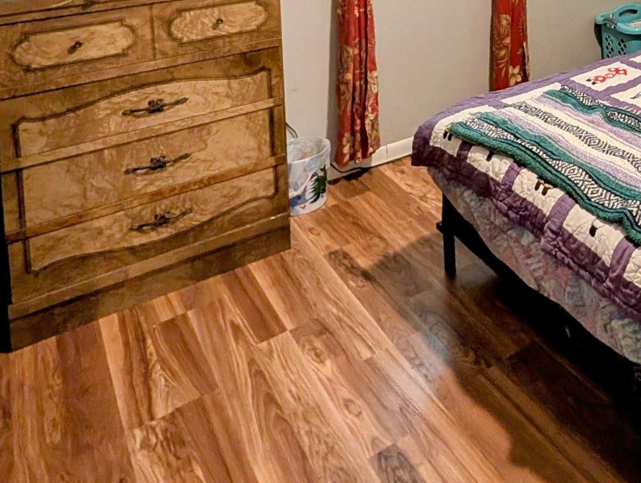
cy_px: -117
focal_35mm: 35
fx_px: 649
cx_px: 647
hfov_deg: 44.4
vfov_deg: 32.5
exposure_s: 1/24
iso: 116
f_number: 1.7
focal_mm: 2.02
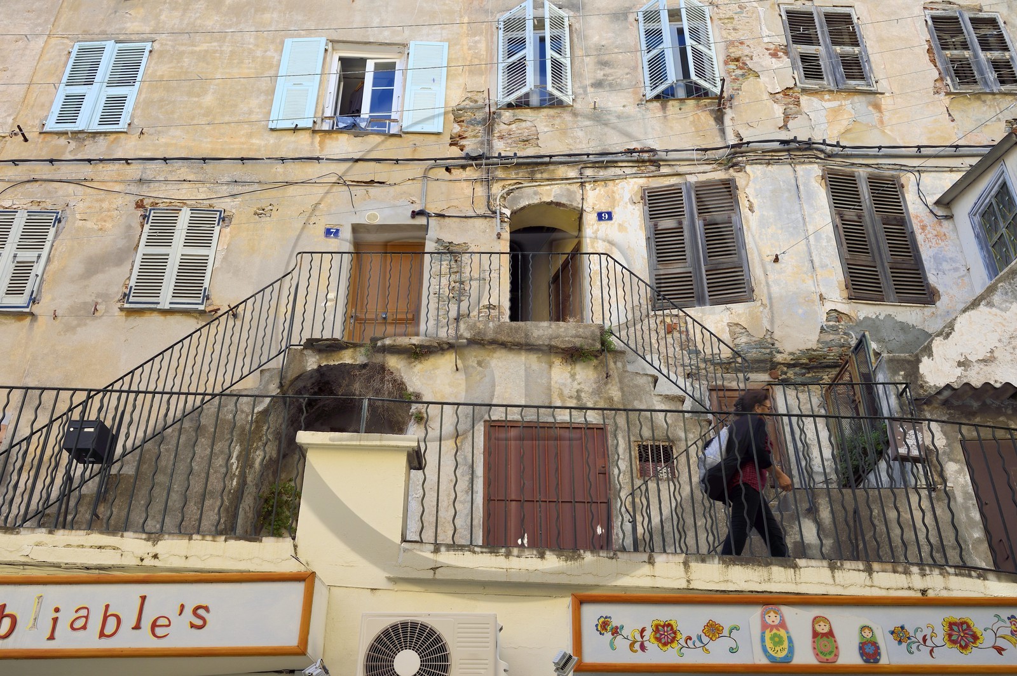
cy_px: 338
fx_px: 903
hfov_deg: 58.8
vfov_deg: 41.0
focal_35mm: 32
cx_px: 508
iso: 200
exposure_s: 1/125
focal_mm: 32
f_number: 10
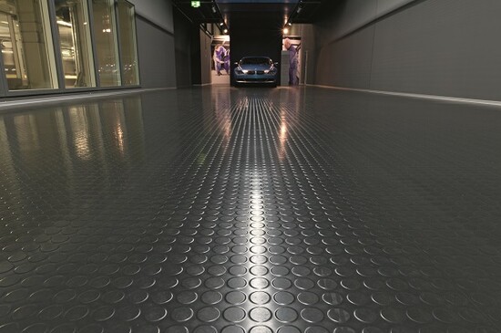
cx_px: 250
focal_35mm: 24
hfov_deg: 73.8
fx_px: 334
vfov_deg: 53.0
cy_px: 166
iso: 250
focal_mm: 24
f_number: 22
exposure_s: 2.5
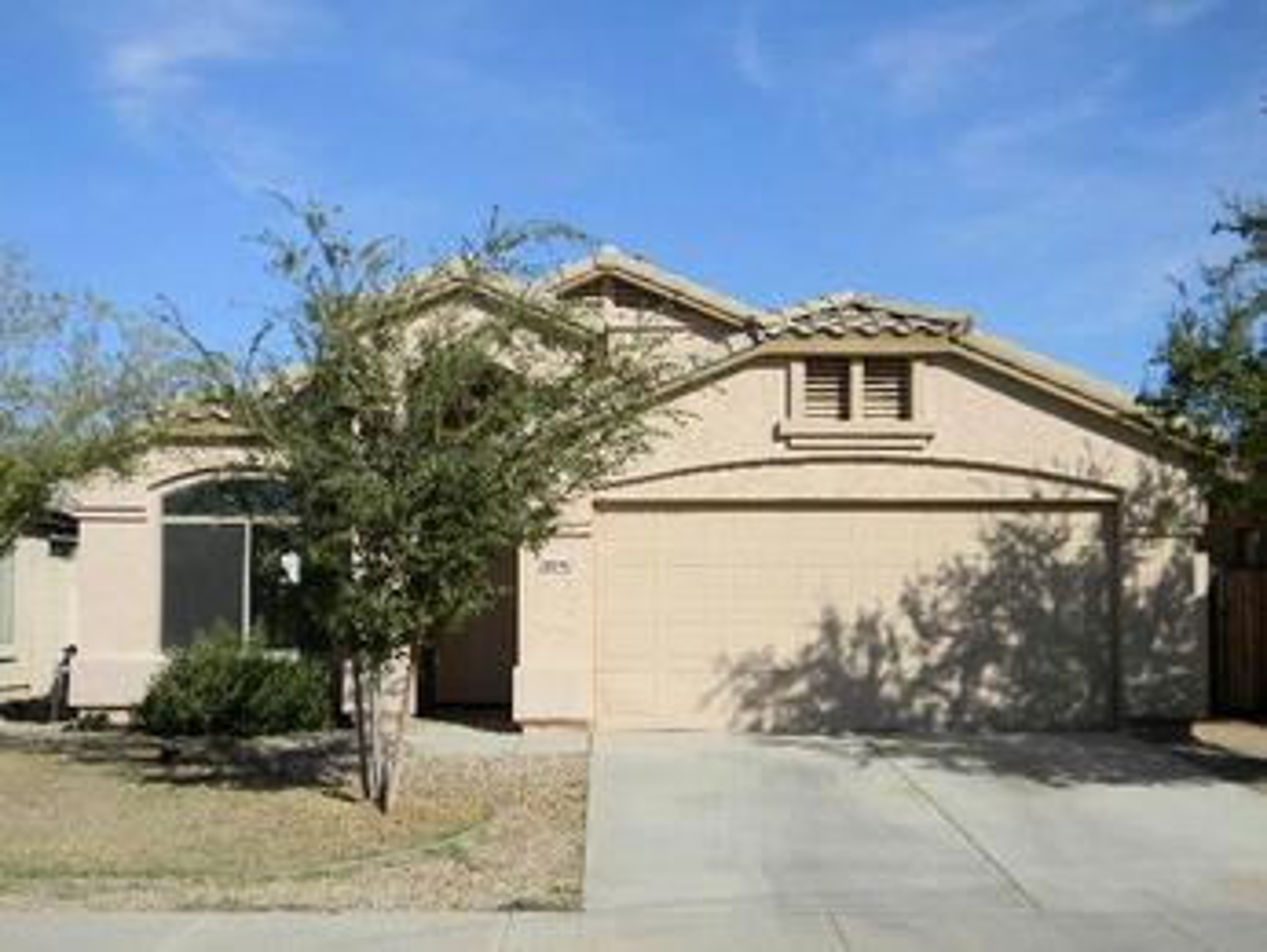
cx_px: 634
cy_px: 476
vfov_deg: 30.9
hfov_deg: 40.4
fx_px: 1721
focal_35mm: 47
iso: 112
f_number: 7.8
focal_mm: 8.6
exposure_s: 1/388
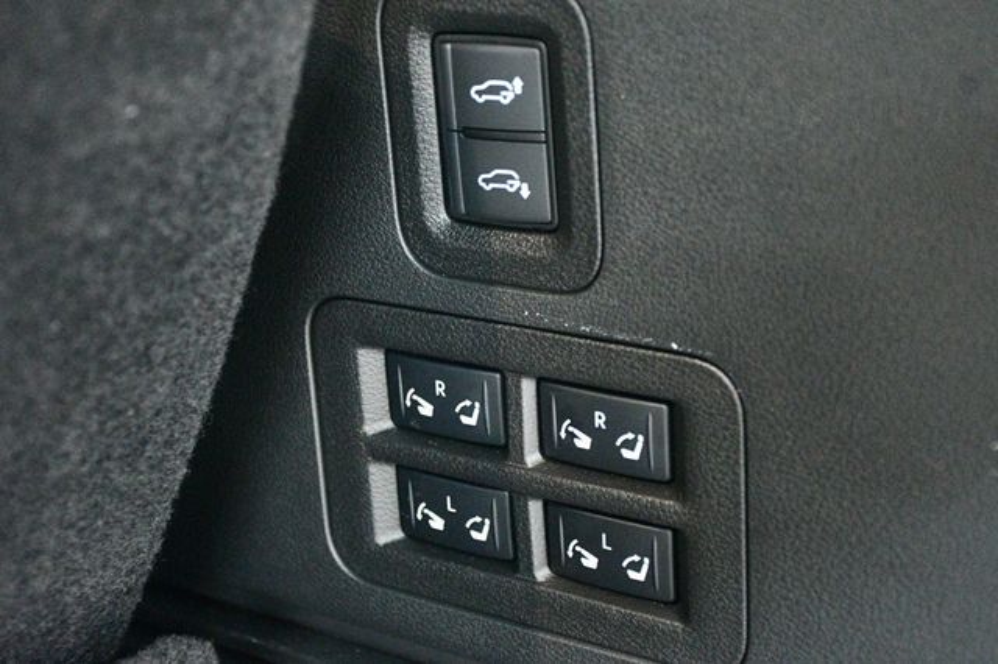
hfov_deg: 30.1
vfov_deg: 20.3
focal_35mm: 67
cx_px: 499
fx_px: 1856
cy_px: 332
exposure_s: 1/20
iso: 12800
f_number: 4.5
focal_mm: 45
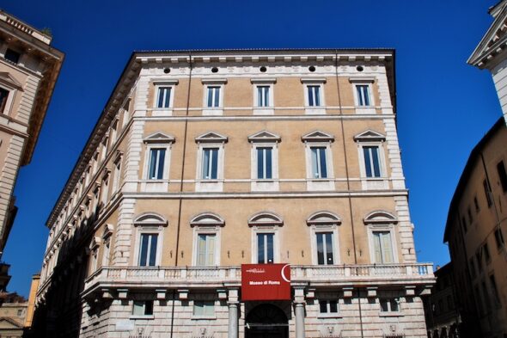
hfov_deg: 61.9
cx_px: 254
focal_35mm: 30
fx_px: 422
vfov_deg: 43.6
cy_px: 169
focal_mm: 20
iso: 100
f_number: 10
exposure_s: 1/100
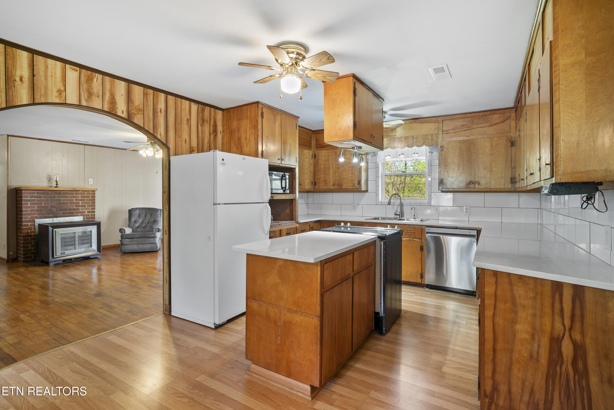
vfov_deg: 73.8
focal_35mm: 16
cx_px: 307
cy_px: 205
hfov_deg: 96.7
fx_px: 273
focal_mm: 16
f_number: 8
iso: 200
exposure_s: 1.3
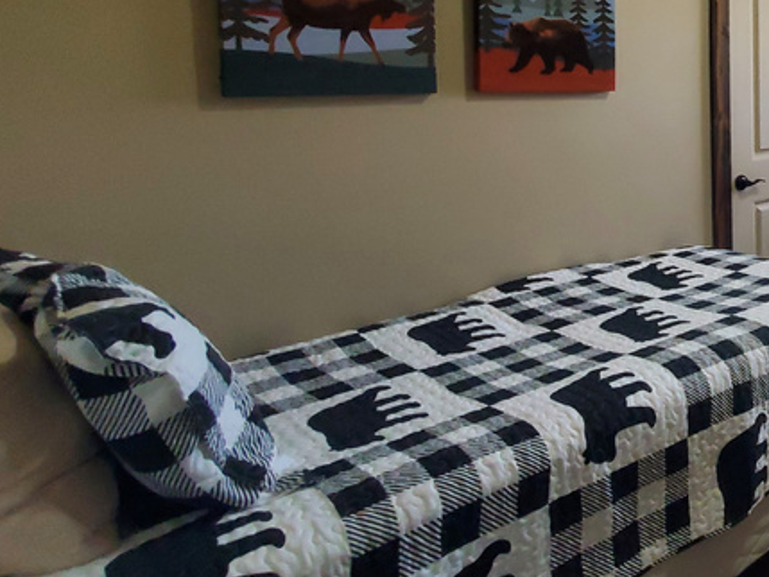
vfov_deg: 43.8
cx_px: 862
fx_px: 689
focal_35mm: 31
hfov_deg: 43.7
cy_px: 136
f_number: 2.2
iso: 250
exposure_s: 1/60
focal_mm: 1.8
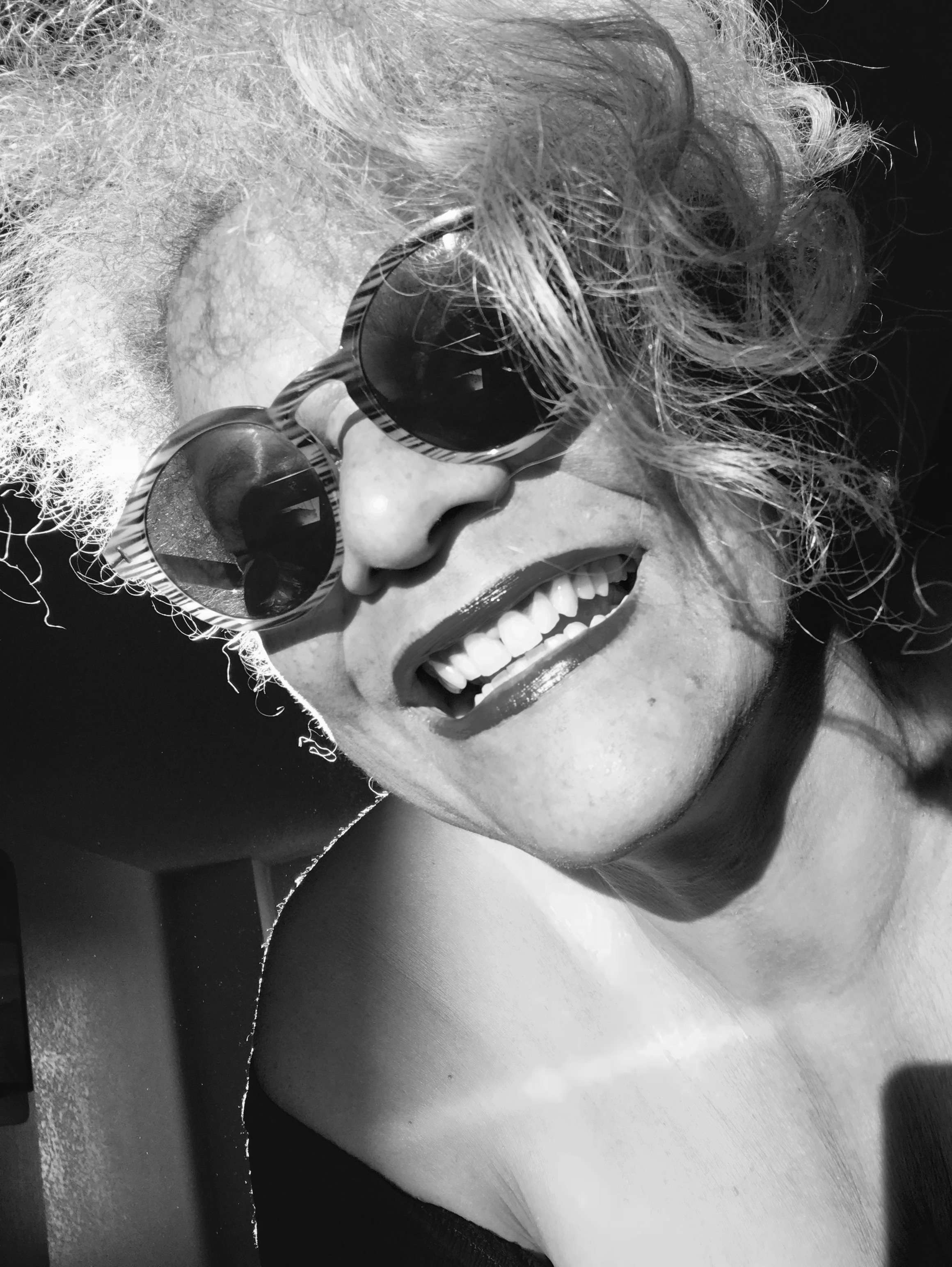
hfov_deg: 44.2
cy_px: 634
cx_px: 476
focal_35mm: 32
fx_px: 1172
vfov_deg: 56.8
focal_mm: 2.87
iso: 40
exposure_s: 1/120
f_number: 2.2
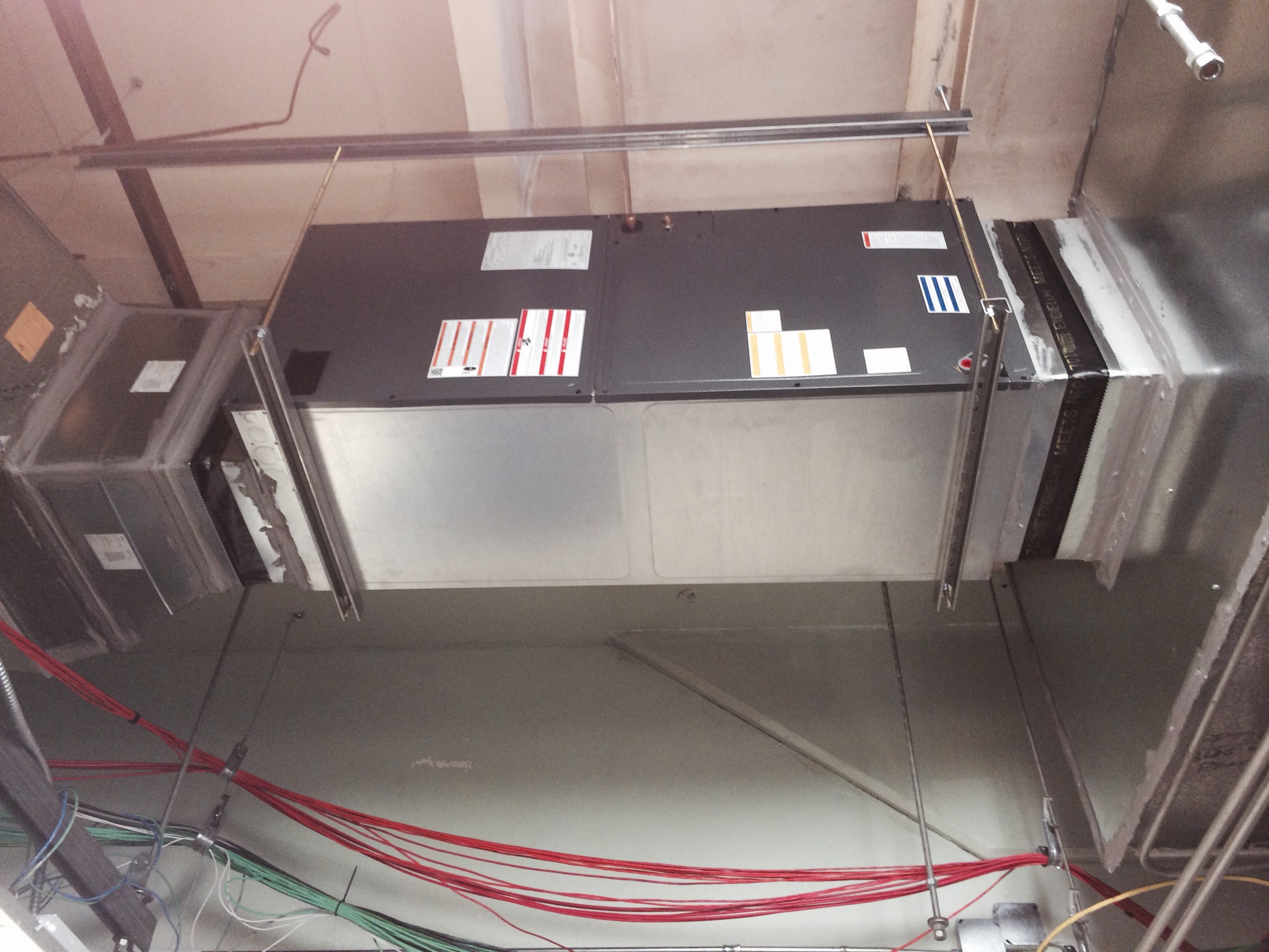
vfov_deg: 46.8
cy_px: 476
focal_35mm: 30
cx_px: 634
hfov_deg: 60.0
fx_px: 1100
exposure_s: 1/24
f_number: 2.2
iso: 160
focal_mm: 4.12
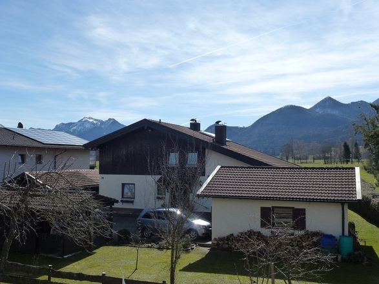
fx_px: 394
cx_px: 190
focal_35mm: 36
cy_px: 142
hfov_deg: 51.4
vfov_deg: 39.6
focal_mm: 6.4
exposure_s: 1/1300
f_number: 4
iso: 160
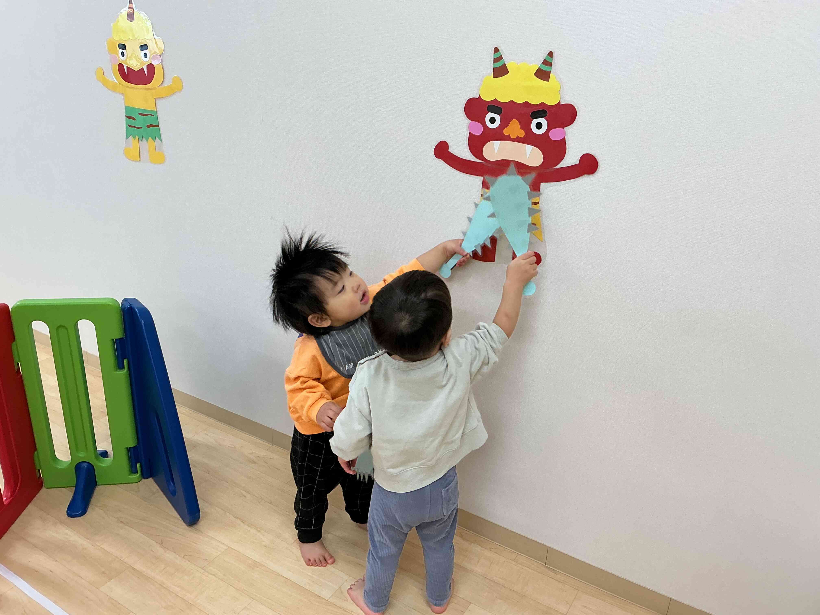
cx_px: 410
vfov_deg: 48.2
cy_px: 308
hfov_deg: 61.7
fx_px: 687
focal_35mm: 29
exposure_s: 1/120
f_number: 1.8
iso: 40
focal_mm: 3
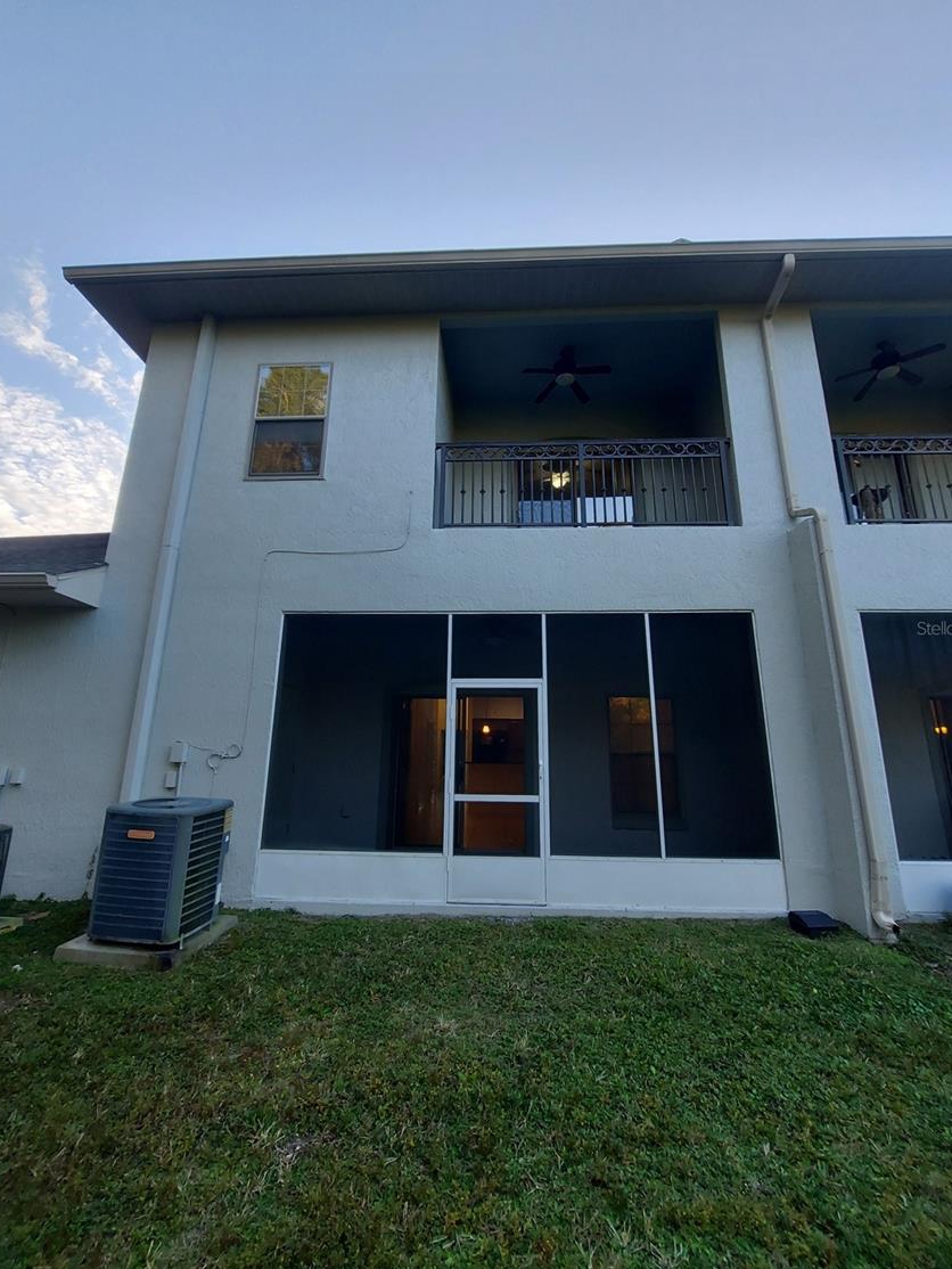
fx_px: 513
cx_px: 485
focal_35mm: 14
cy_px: 628
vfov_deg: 102.0
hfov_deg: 85.7
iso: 64
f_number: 2.2
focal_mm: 1.74
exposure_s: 1/100
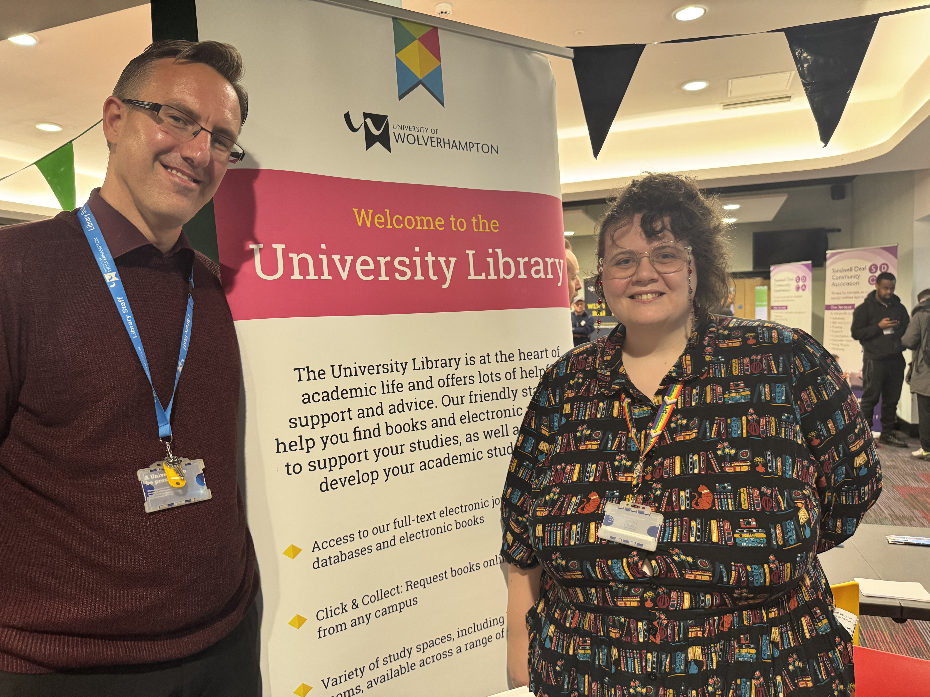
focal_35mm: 24
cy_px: 348
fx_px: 645
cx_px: 465
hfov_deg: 71.6
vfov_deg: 56.8
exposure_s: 1/50
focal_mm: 6.76
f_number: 1.78
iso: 320
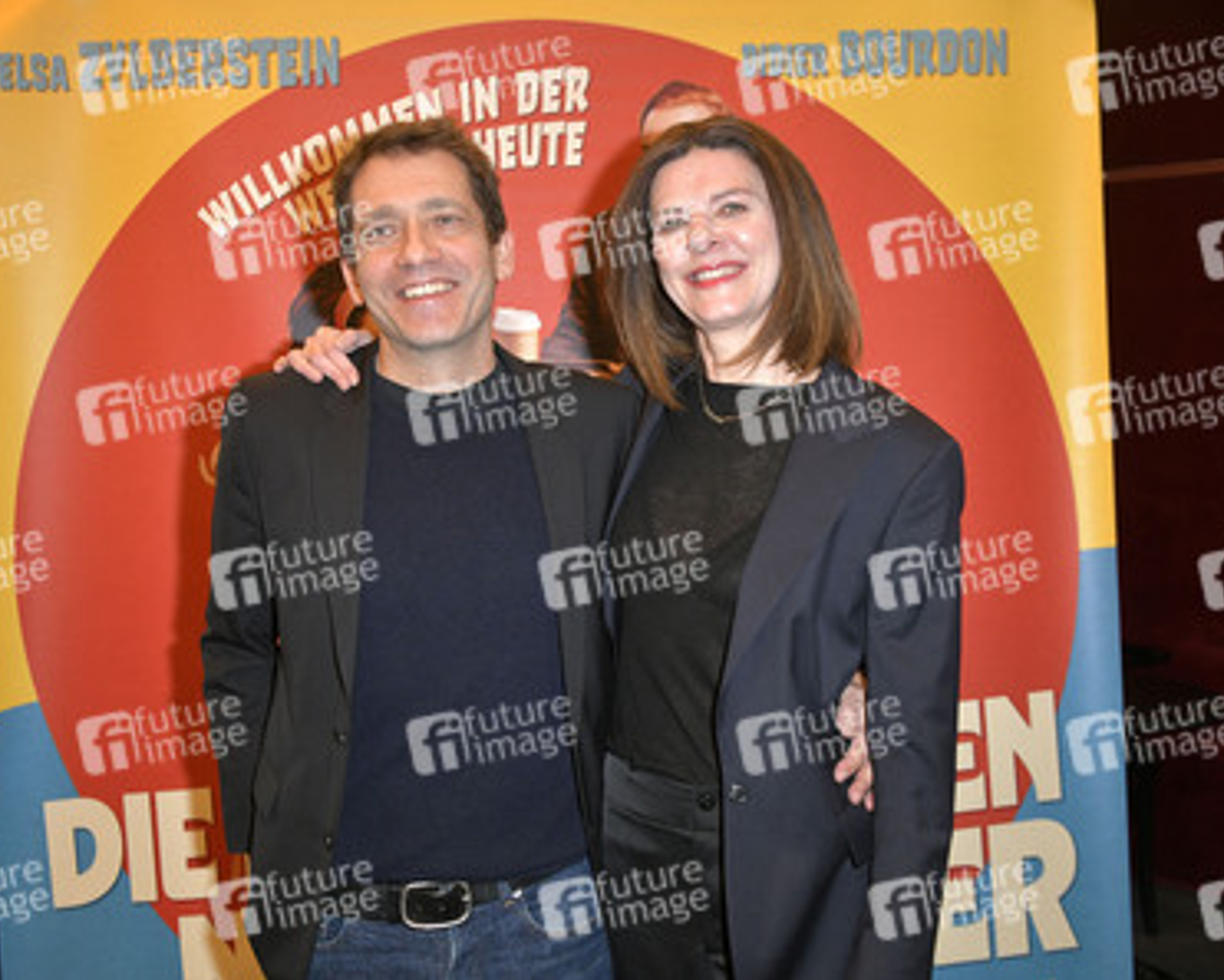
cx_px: 536
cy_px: 488
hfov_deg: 44.7
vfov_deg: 36.5
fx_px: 1486
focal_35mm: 41
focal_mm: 36
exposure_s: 1/125
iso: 2000
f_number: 5
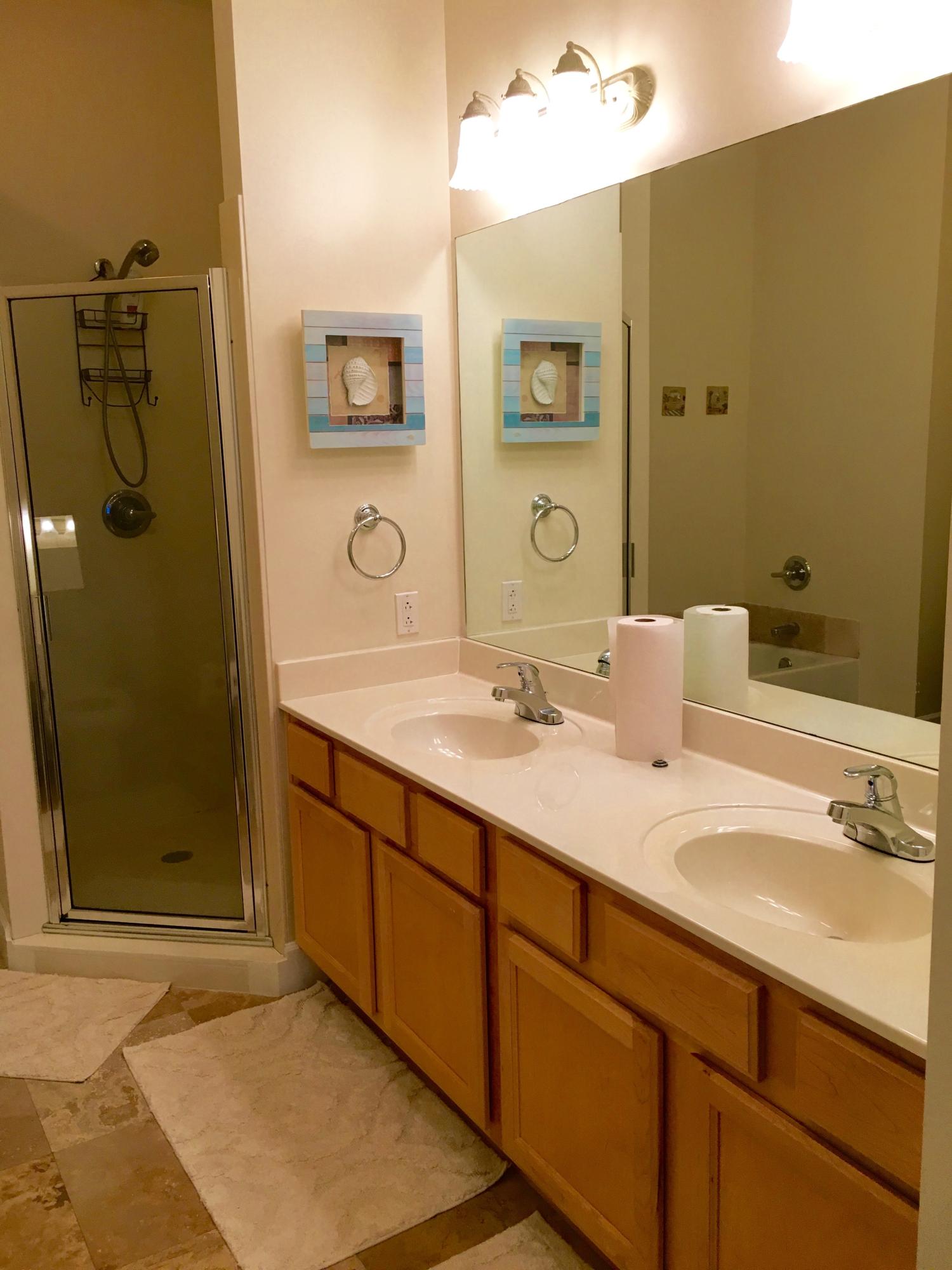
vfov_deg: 61.7
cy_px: 635
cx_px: 476
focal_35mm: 29
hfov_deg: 48.2
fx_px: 1063
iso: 32
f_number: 2.2
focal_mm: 4.15
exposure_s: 1/30
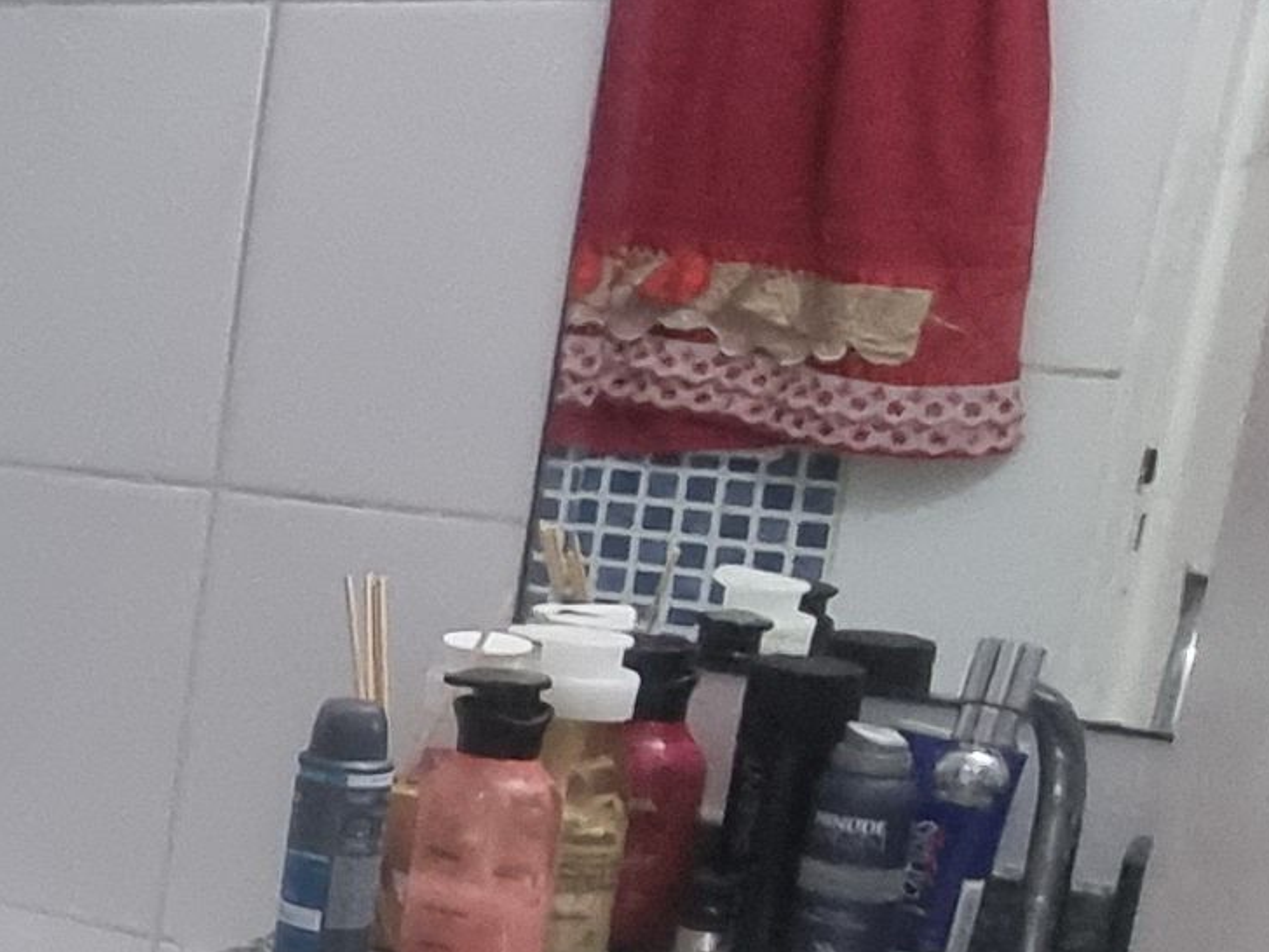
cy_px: 703
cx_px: -1426
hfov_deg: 17.2
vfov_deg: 20.3
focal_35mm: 72
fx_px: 2639
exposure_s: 1/60
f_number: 2.2
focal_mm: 2.2
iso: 400
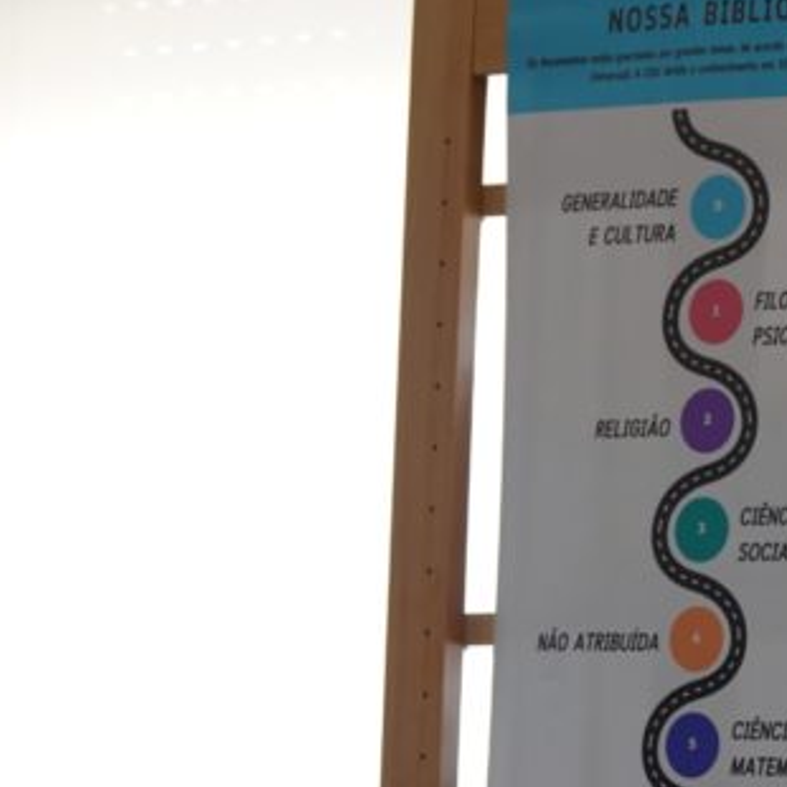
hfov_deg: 7.4
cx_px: 802
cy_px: 543
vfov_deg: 7.4
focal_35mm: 235
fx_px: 6045
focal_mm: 43.48
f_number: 4
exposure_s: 1/125
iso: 640
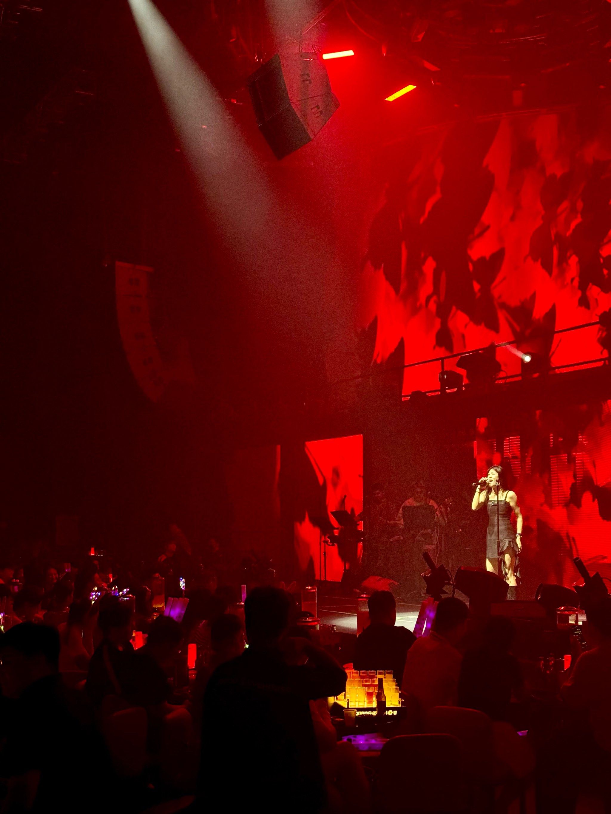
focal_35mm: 48
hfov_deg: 30.3
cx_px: 306
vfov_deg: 39.7
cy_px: 407
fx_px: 1129
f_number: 1.78
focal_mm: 6.76
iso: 200
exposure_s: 1/59
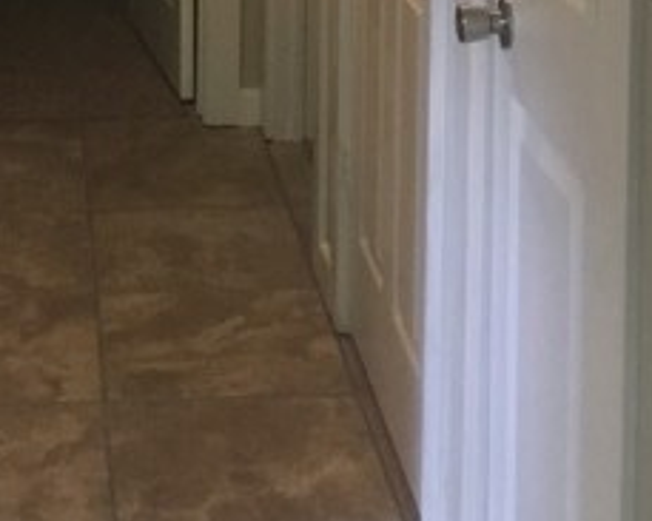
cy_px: -367
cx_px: 157
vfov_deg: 14.5
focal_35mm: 95
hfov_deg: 20.0
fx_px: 1832
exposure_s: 1/30
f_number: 2.2
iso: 160
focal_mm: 4.15
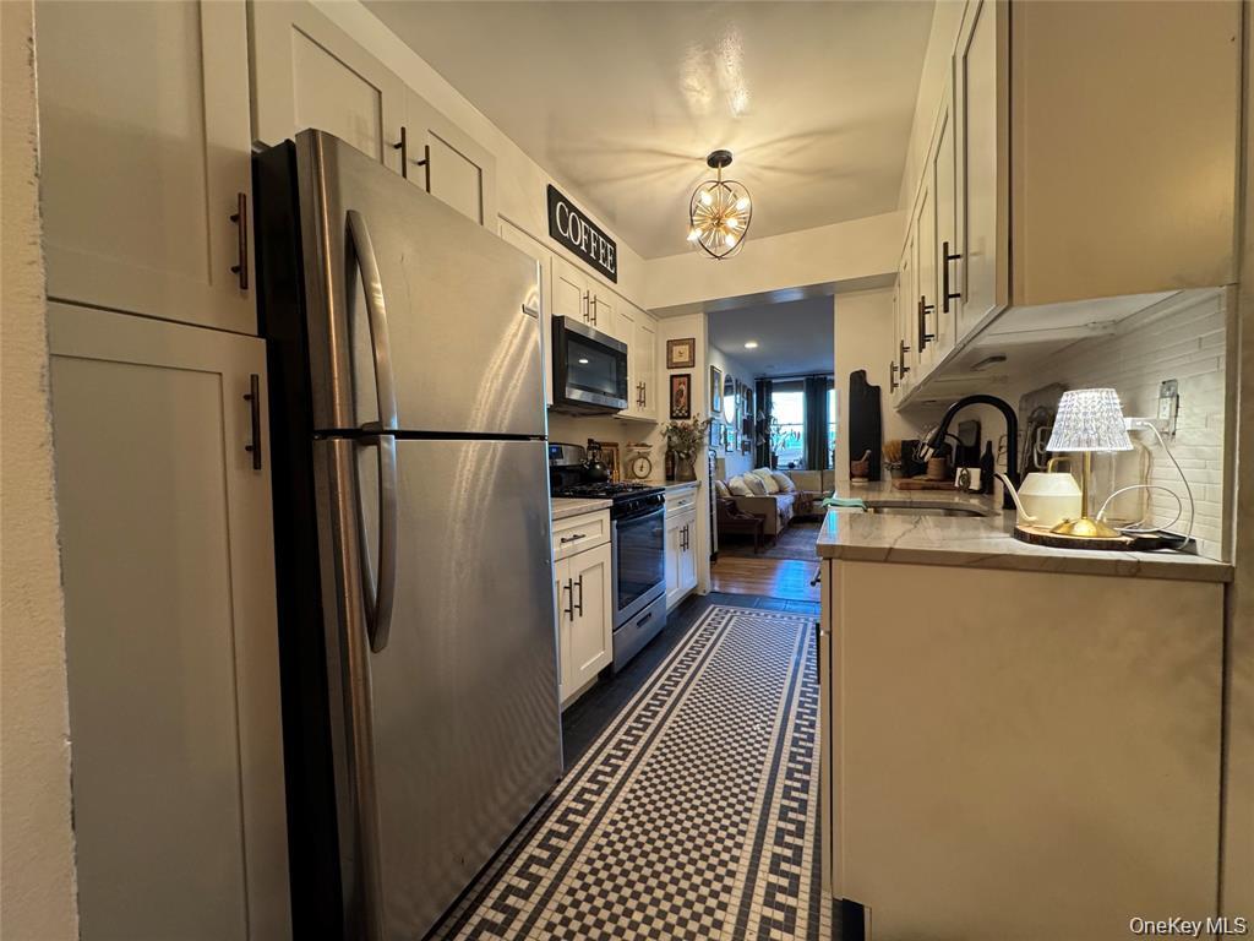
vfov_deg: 85.7
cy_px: 470
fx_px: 507
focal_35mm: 14
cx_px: 627
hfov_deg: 102.1
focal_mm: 2.22
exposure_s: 1/60
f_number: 2.2
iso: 320
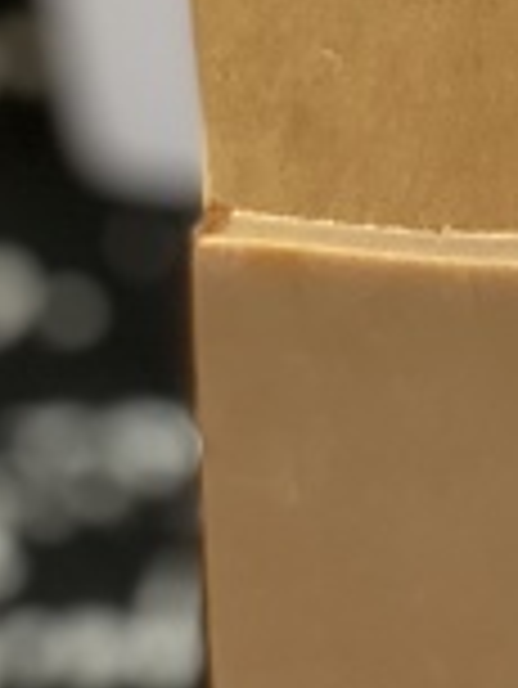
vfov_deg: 6.8
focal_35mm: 272
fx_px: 5419
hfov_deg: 5.3
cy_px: -1102
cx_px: 1198
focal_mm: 6
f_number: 2
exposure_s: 1/122
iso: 50
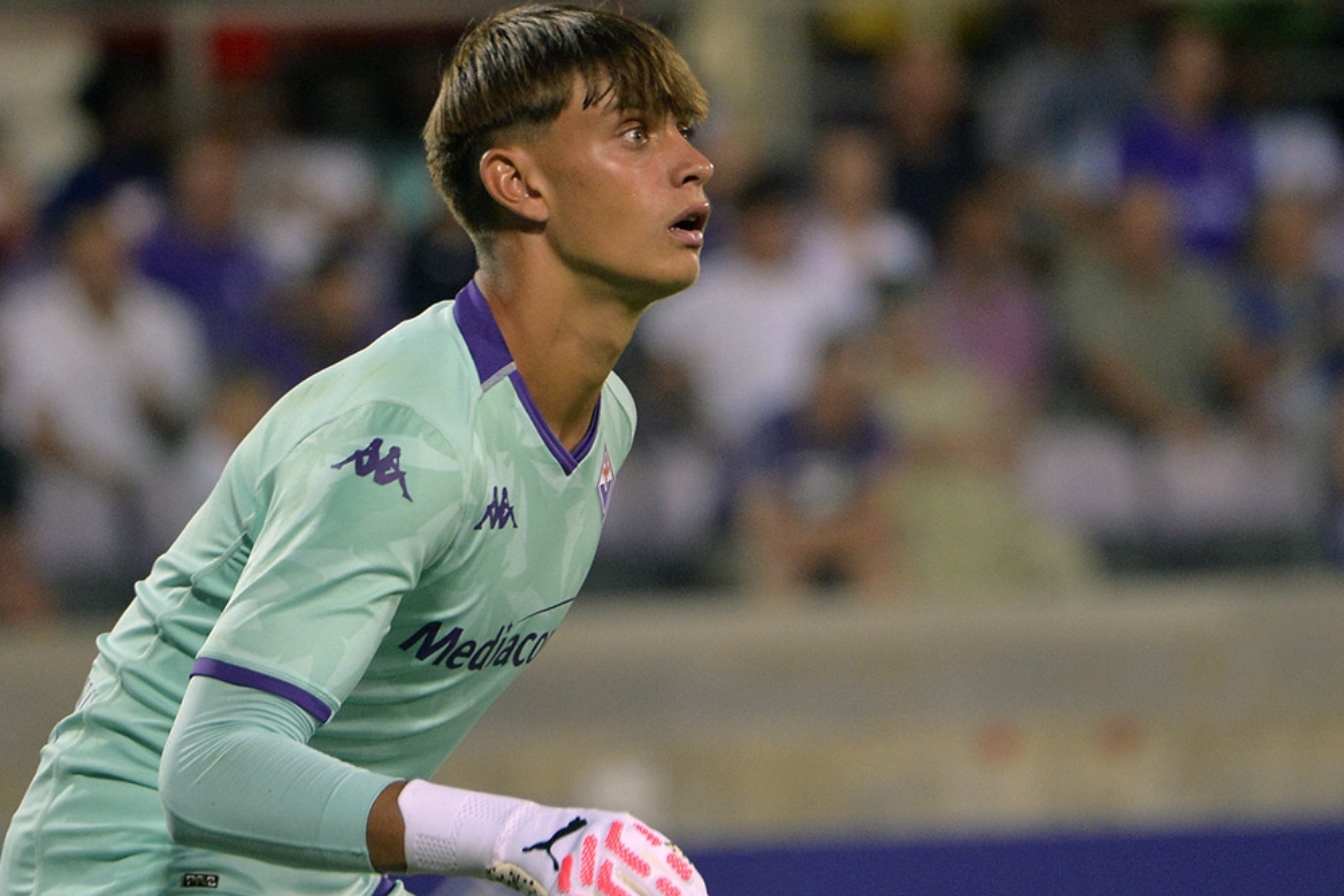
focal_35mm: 480
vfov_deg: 2.9
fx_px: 17921
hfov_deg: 4.3
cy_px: 510
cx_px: 714
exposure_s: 1/1000
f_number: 5.6
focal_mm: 400
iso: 2500
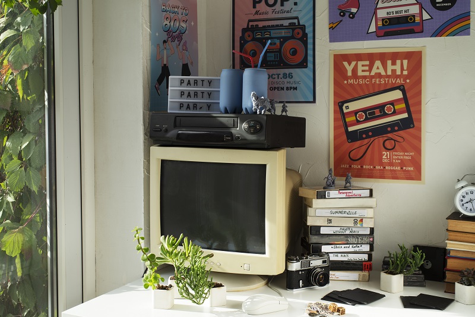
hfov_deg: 39.6
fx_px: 660
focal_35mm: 50
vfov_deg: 27.0
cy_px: 158
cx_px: 238
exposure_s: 1/100
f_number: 3.5
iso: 125
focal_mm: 50
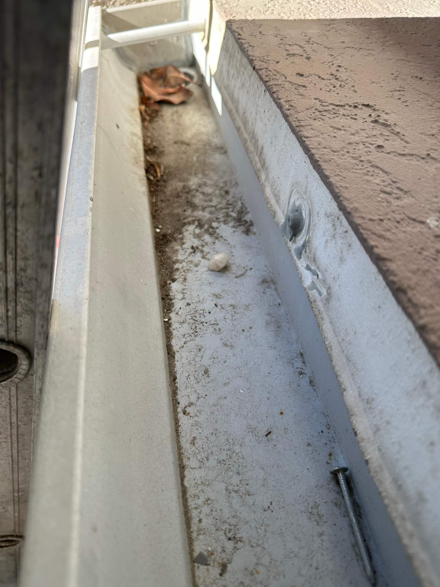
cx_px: 220
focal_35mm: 24
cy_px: 294
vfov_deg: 71.6
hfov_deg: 56.8
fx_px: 407
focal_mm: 6.86
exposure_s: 1/791
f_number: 1.78
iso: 80
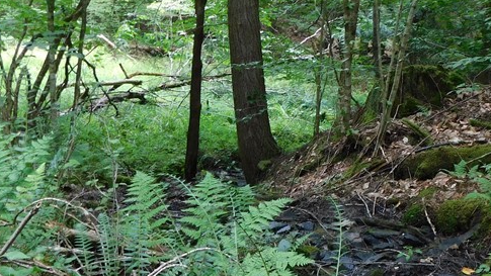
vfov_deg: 17.5
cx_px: 376
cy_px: 152
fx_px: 898
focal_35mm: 69
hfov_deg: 30.0
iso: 125
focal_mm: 5.3
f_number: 3.2
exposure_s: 1/30
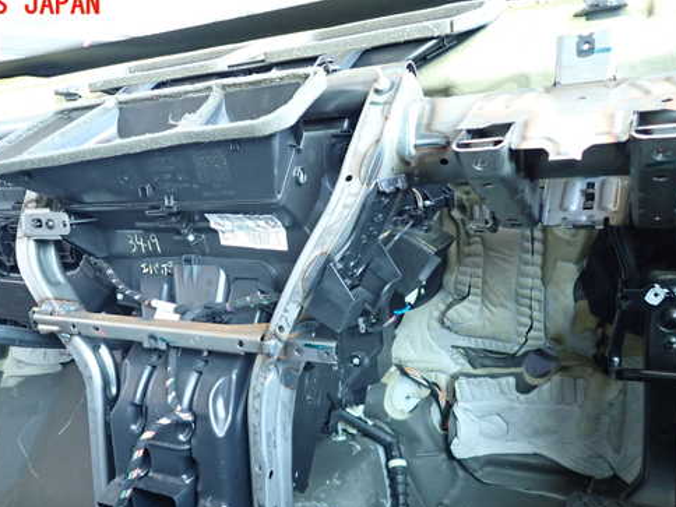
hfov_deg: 57.8
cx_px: 265
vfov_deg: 45.2
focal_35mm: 31
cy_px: 302
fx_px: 605
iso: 400
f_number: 2
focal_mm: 4.5
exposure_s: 1/30
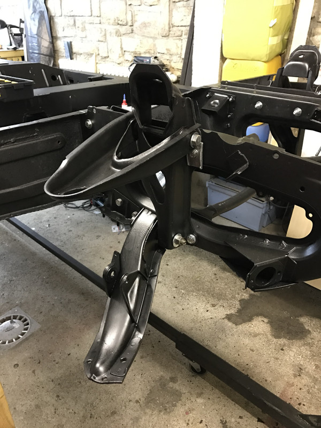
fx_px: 346
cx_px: 160
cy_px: 214
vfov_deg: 63.4
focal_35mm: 28
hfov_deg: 49.7
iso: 80
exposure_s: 1/6
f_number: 1.8
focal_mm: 3.99
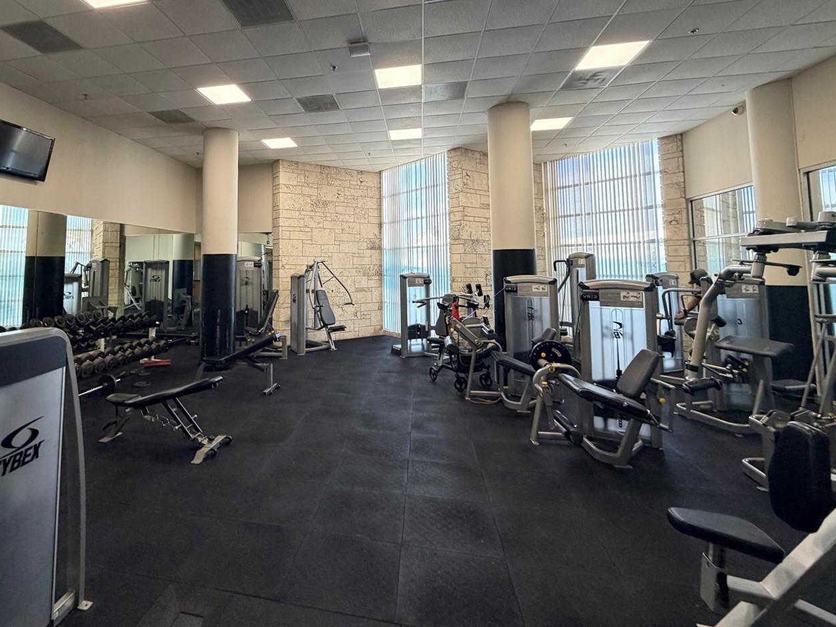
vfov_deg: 70.5
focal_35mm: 18
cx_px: 326
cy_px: 237
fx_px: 435
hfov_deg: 86.4
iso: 250
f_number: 2.2
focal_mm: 2.22
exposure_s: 1/120
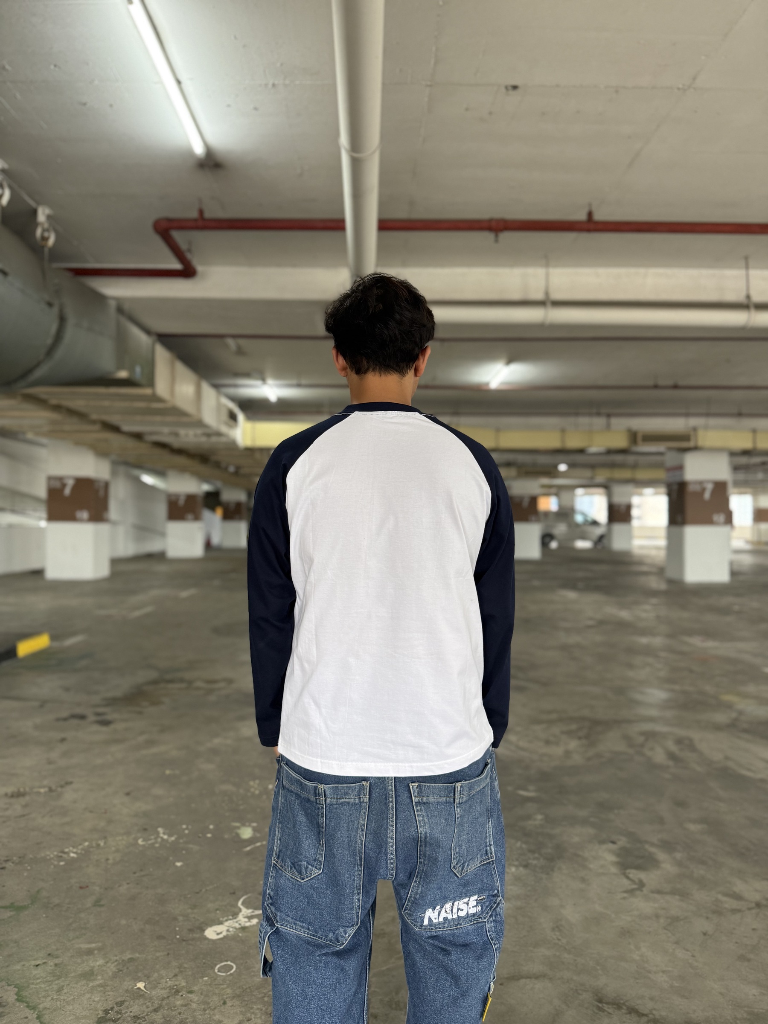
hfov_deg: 56.8
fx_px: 710
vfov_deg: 71.6
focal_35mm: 24
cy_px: 512
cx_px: 384
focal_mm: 6.76
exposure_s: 1/100
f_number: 1.78
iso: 200
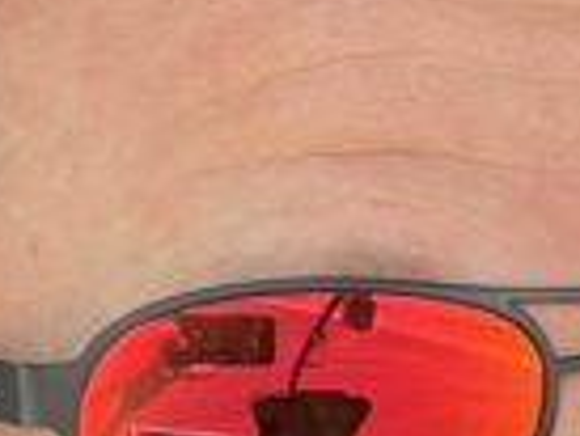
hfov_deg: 10.7
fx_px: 2884
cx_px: 1054
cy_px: 745
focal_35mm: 172
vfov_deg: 8.4
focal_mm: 2.71
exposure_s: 1/101
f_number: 2.2
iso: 32
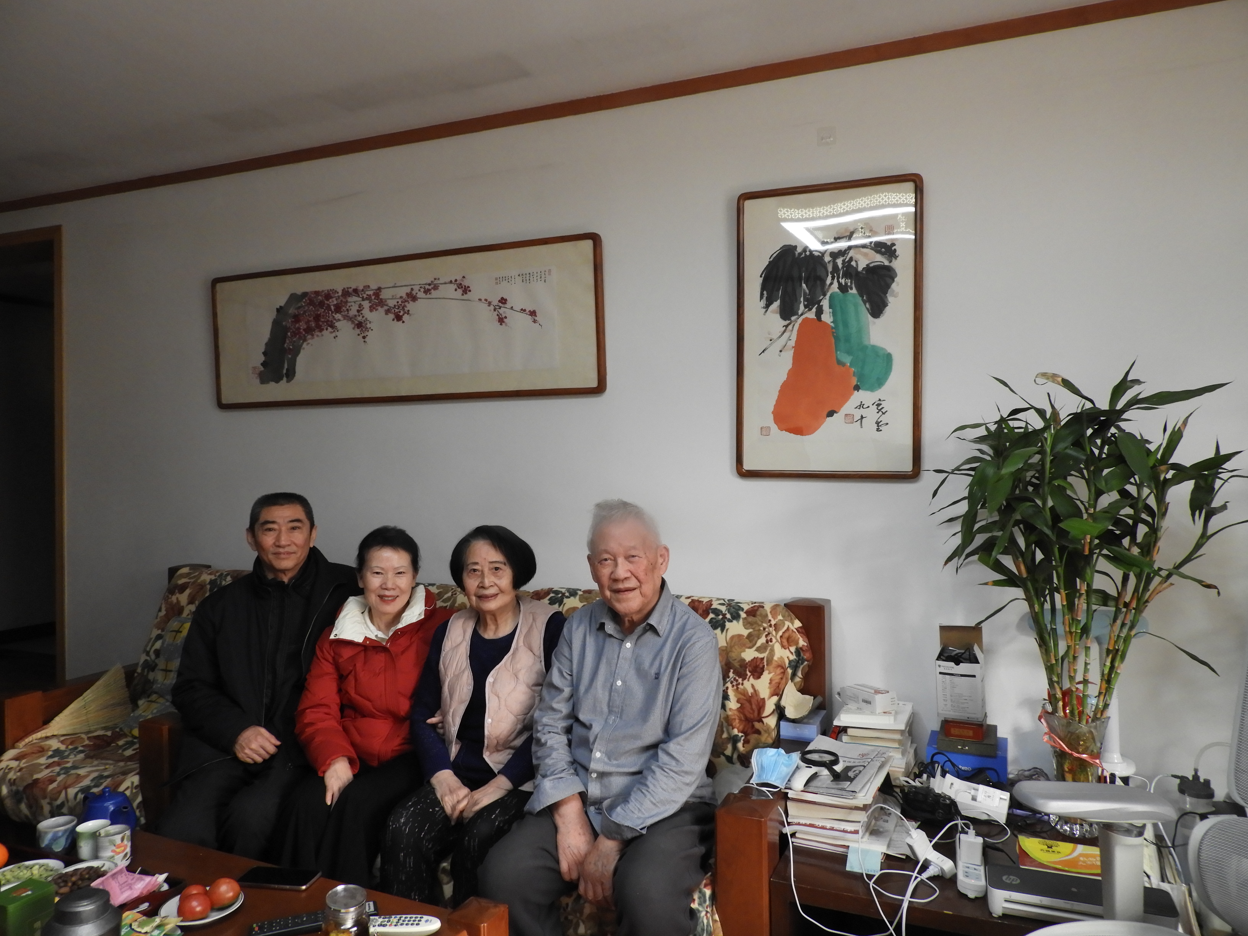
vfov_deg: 56.8
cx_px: 624
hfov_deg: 71.6
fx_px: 865
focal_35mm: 24
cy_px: 468
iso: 320
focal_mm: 4.3
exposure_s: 1/30
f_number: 3.3
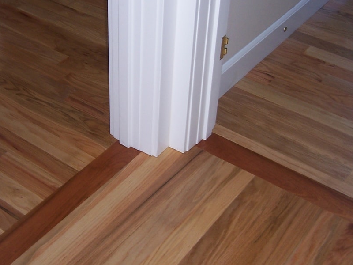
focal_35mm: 55
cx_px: 145
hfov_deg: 34.8
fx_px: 561
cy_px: 111
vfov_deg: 26.5
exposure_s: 1/60
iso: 80
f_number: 2.8
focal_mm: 5.5
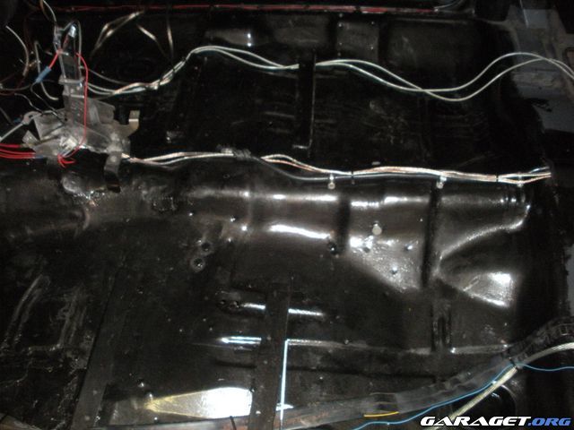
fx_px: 597
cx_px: 287
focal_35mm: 36
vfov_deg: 39.7
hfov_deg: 51.4
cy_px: 215
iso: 400
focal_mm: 6.3
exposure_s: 1/60
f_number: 3.5
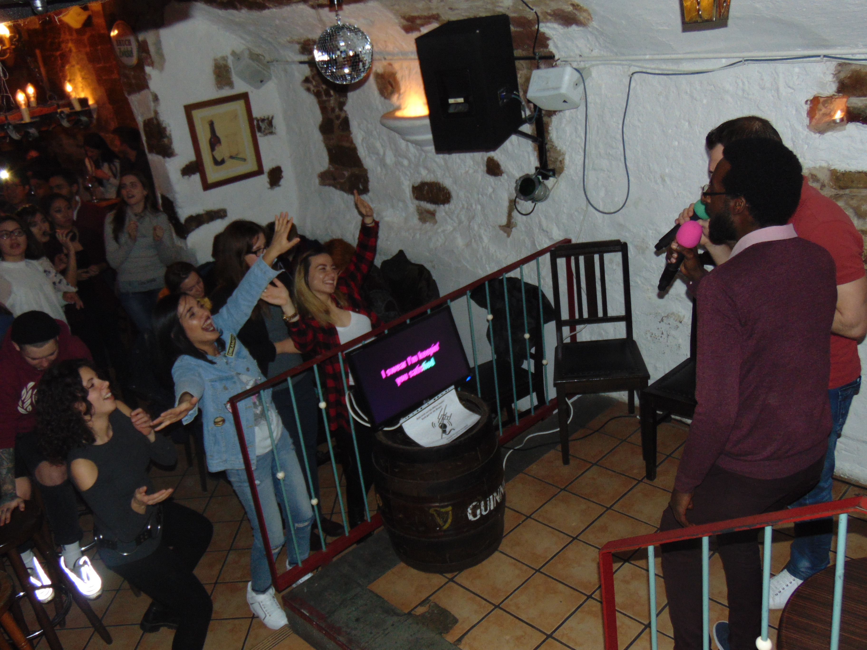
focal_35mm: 33
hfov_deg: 55.4
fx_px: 827
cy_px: 325
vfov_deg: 42.9
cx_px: 434
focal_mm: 5.8
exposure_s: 1/8
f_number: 3.2
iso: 200
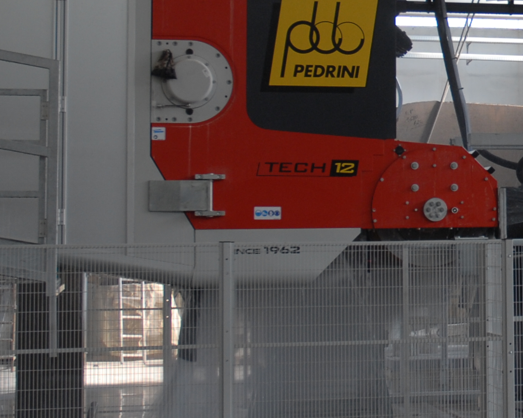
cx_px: 710
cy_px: 99
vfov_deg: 13.1
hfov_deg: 15.5
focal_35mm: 117
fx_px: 1811
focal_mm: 24
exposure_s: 1/60
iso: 160
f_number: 3.8
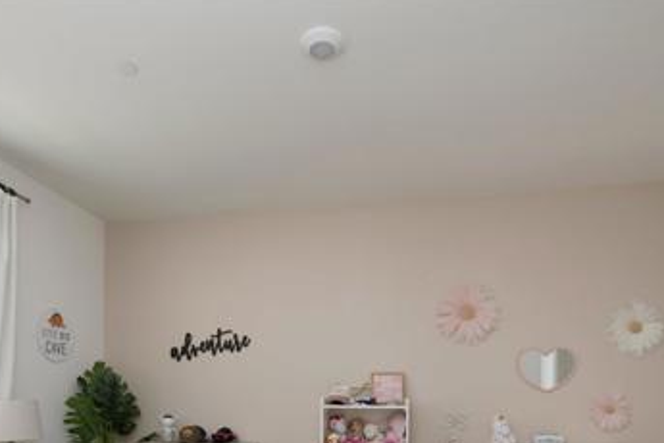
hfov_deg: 69.3
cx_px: 310
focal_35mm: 26
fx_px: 480
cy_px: 404
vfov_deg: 44.8
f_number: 8
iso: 320
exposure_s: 1/125
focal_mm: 14
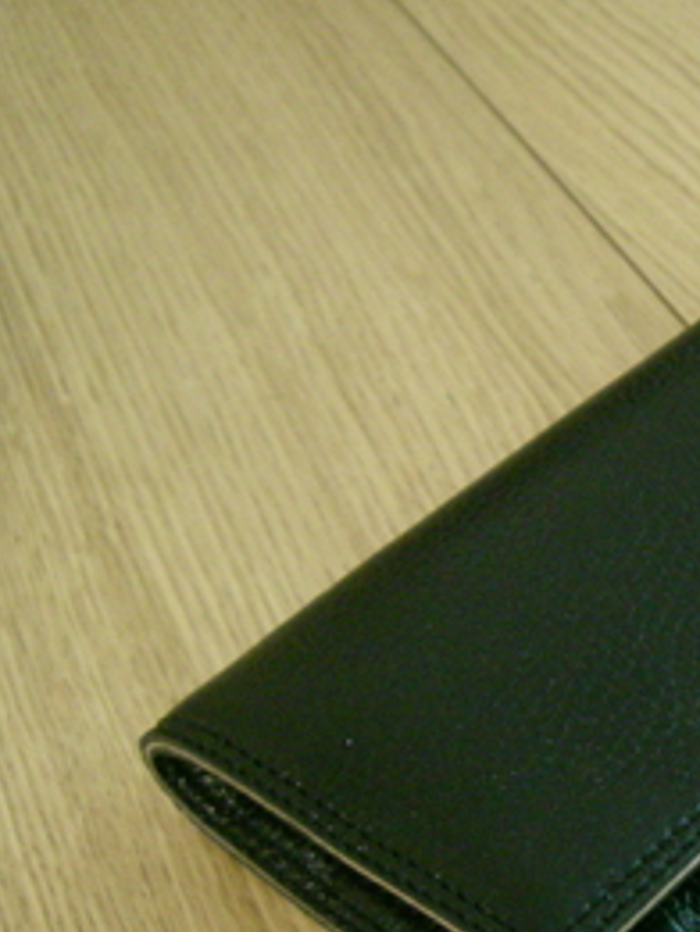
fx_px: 2155
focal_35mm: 80
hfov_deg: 17.6
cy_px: 612
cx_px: 846
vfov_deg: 24.3
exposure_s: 1/30
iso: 400
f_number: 2.7
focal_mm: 6.2
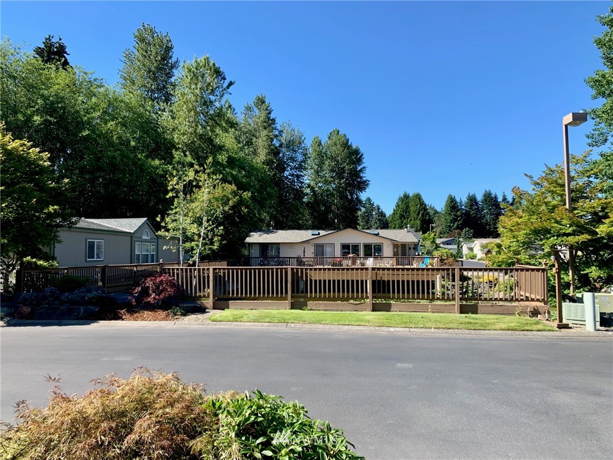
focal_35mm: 26
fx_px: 460
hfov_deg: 67.3
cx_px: 306
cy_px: 230
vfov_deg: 53.1
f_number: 1.8
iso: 25
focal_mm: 4.25
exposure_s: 1/1054
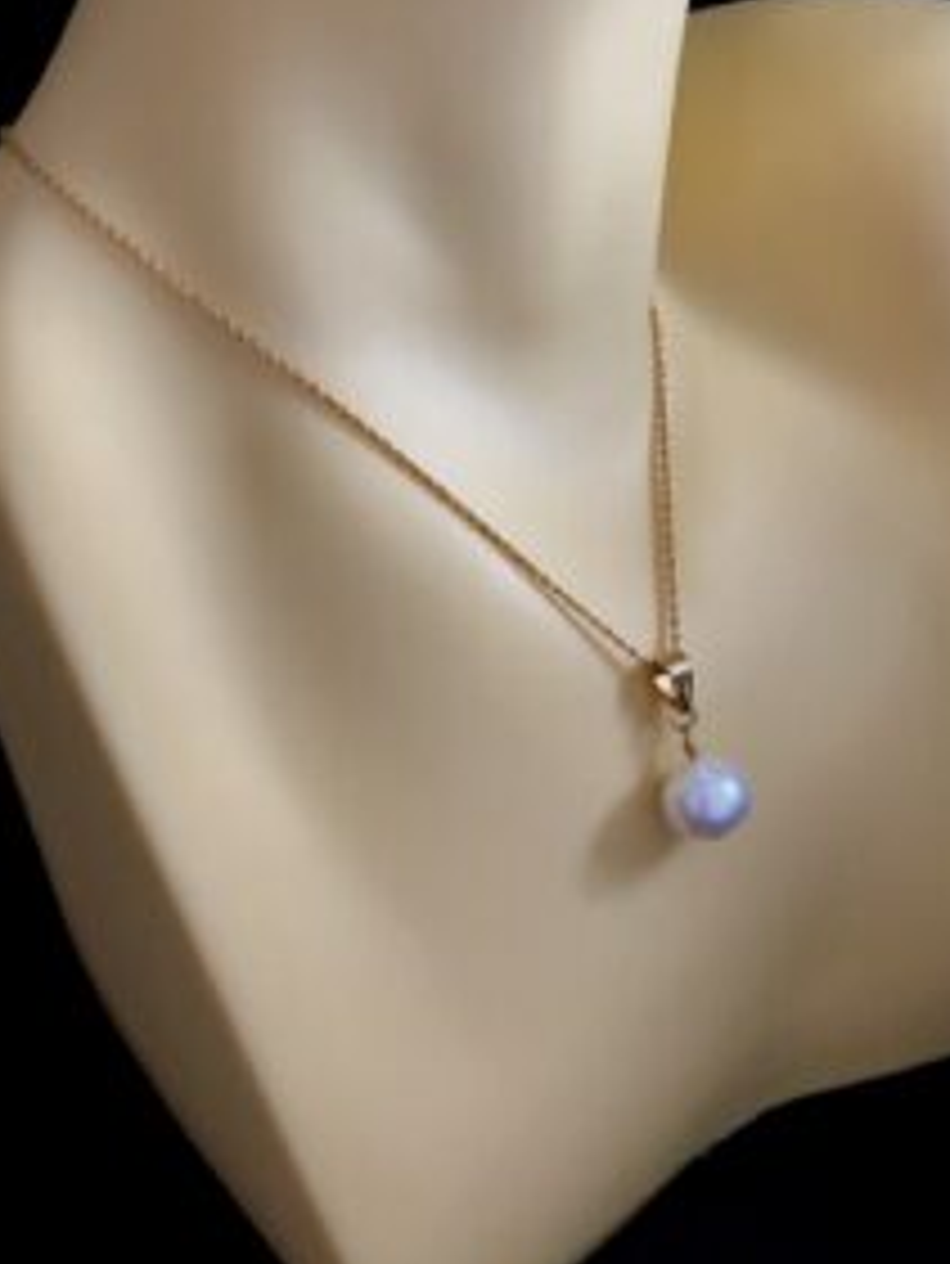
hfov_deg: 33.6
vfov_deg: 43.5
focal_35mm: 43
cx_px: 549
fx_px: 1572
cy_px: 486
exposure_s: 1/17
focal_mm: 3.99
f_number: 1.8
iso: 40
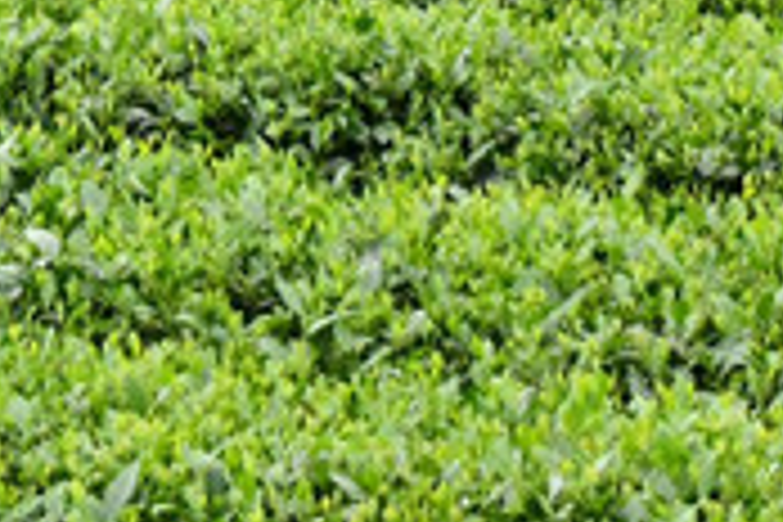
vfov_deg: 3.0
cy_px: -882
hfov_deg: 4.6
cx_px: -117
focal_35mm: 447
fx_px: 9721
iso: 1600
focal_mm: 65
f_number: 4.8
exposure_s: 1/1600
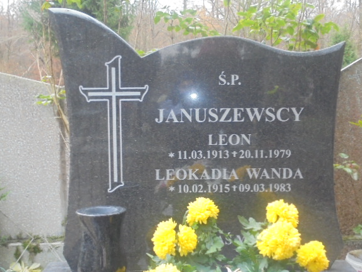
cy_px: 142
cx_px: 191
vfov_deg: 30.3
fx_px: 502
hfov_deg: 39.6
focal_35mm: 48
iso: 400
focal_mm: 7.8
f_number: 4.5
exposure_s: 1/30
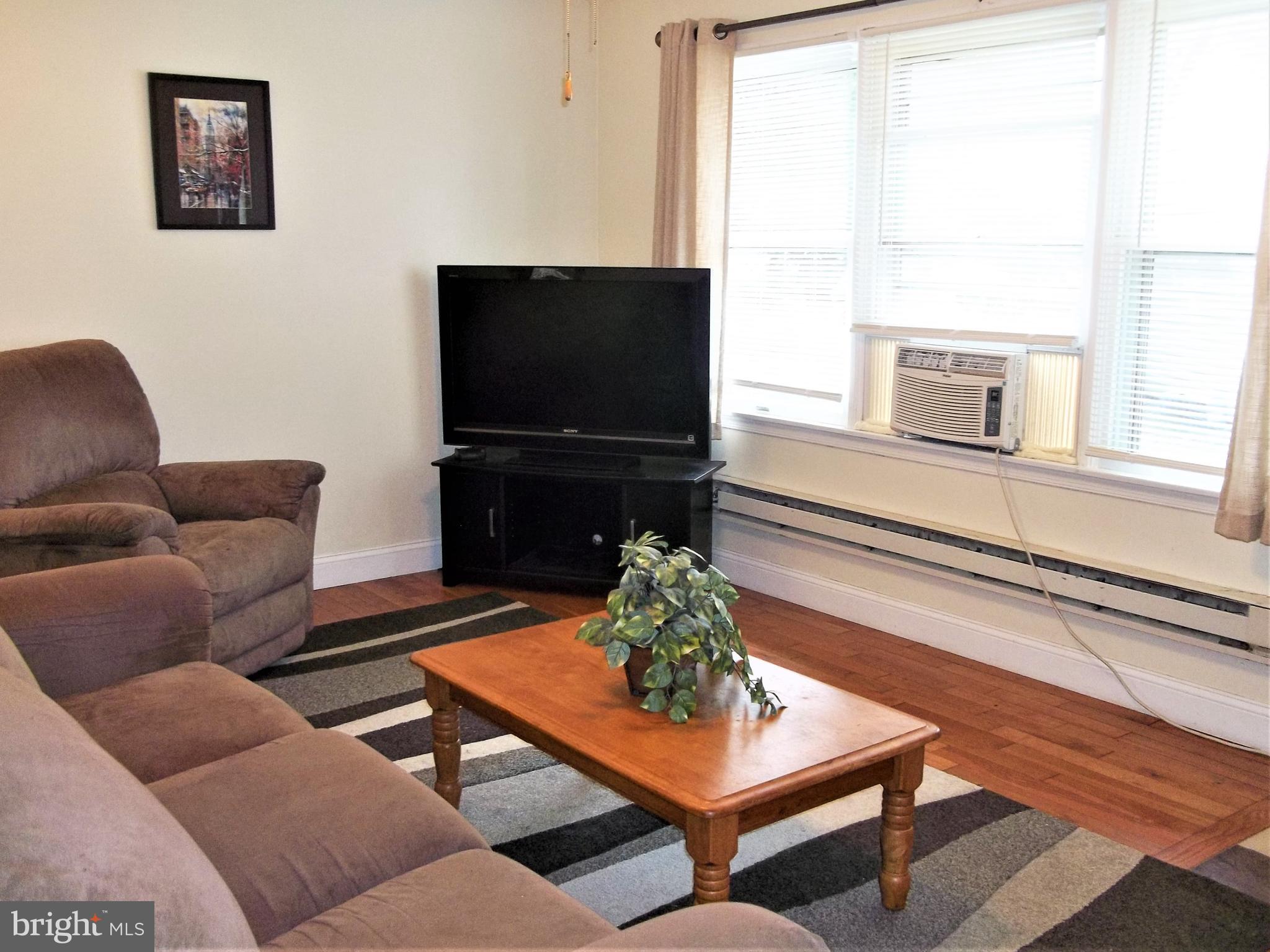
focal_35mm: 32
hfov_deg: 56.8
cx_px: 635
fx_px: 1174
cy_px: 476
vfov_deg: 44.1
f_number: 2.9
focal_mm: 5.7
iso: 160
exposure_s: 1/40
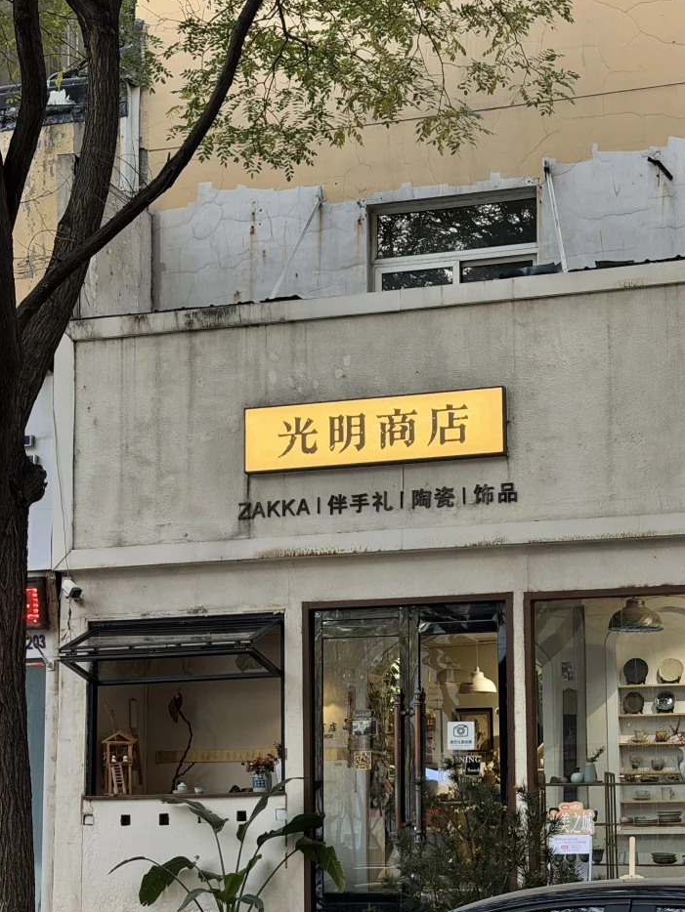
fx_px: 1952
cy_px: 572
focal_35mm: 74
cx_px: 363
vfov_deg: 26.2
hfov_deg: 19.9
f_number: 1.78
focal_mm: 6.76
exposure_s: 1/190
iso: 64
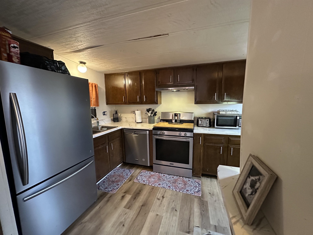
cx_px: 156
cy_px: 118
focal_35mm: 14
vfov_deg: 85.7
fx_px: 127
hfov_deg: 102.1
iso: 1250
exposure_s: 1/60
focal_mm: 2.22
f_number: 2.2
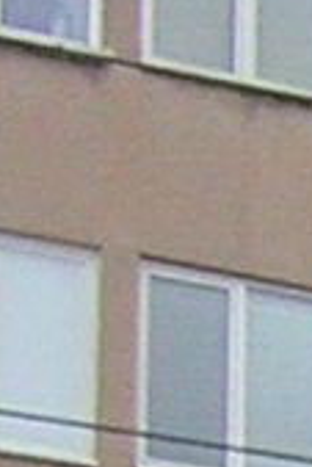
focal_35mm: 354
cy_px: 1208
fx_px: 4592
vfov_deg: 5.6
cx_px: 1632
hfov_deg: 3.5
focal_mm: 4.7
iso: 80
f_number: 5.2
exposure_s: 1/155
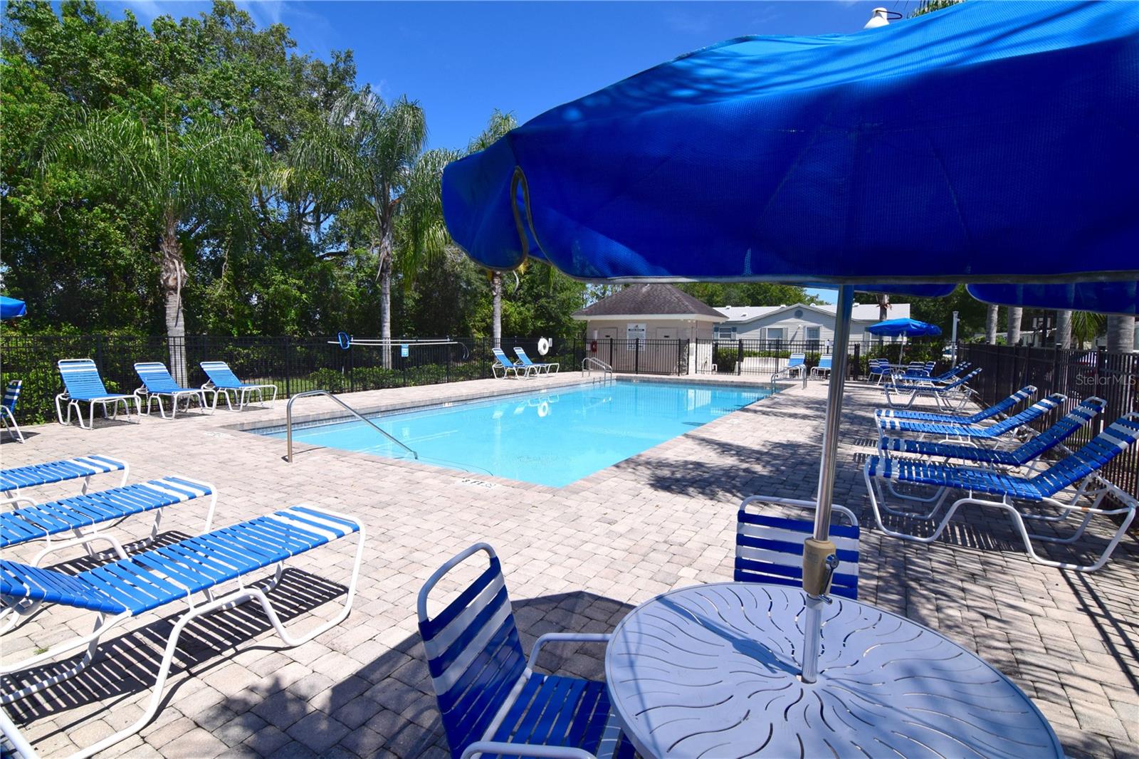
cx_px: 570
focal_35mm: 16
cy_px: 380
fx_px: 522
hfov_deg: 95.0
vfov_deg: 72.0
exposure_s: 1/500
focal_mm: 11
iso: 360
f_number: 11
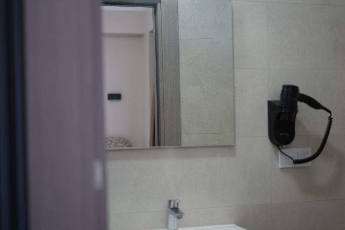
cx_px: 204
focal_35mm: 61
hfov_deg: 32.8
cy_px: 122
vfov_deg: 22.3
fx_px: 585
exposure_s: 1/60
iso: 100
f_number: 1.8
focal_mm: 50
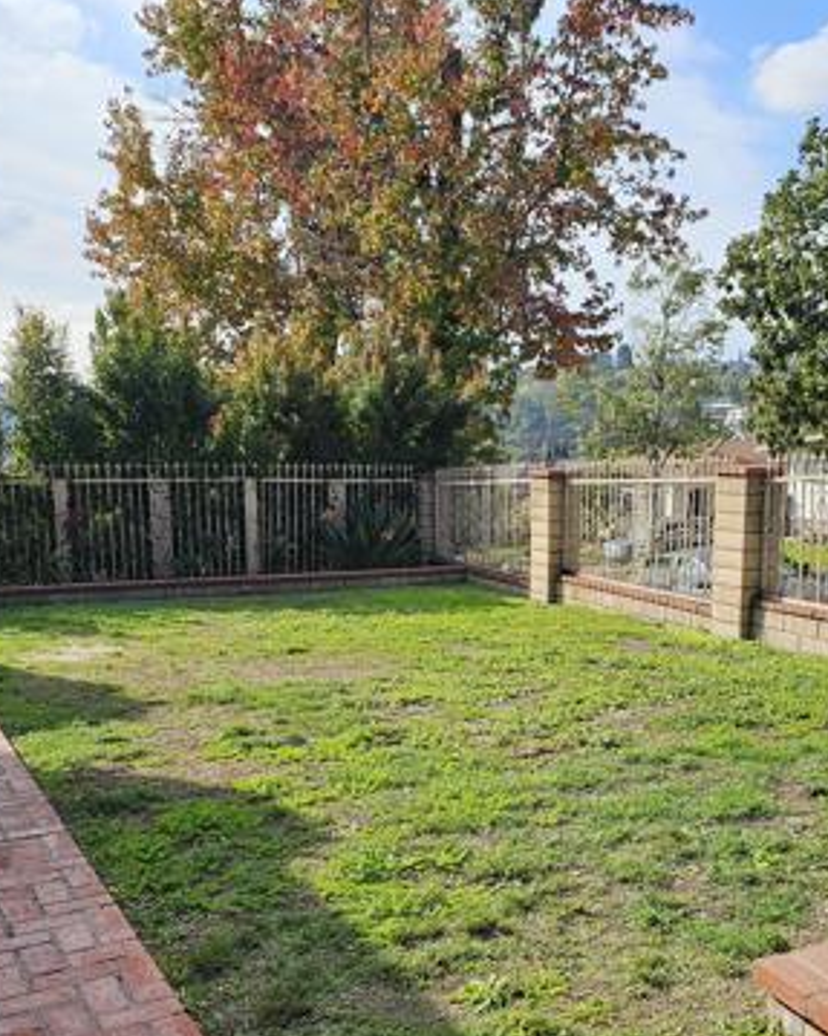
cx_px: 511
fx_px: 1226
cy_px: 678
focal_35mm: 40
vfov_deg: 45.2
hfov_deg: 37.1
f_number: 1.7
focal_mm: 6.3
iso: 25
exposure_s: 1/1013
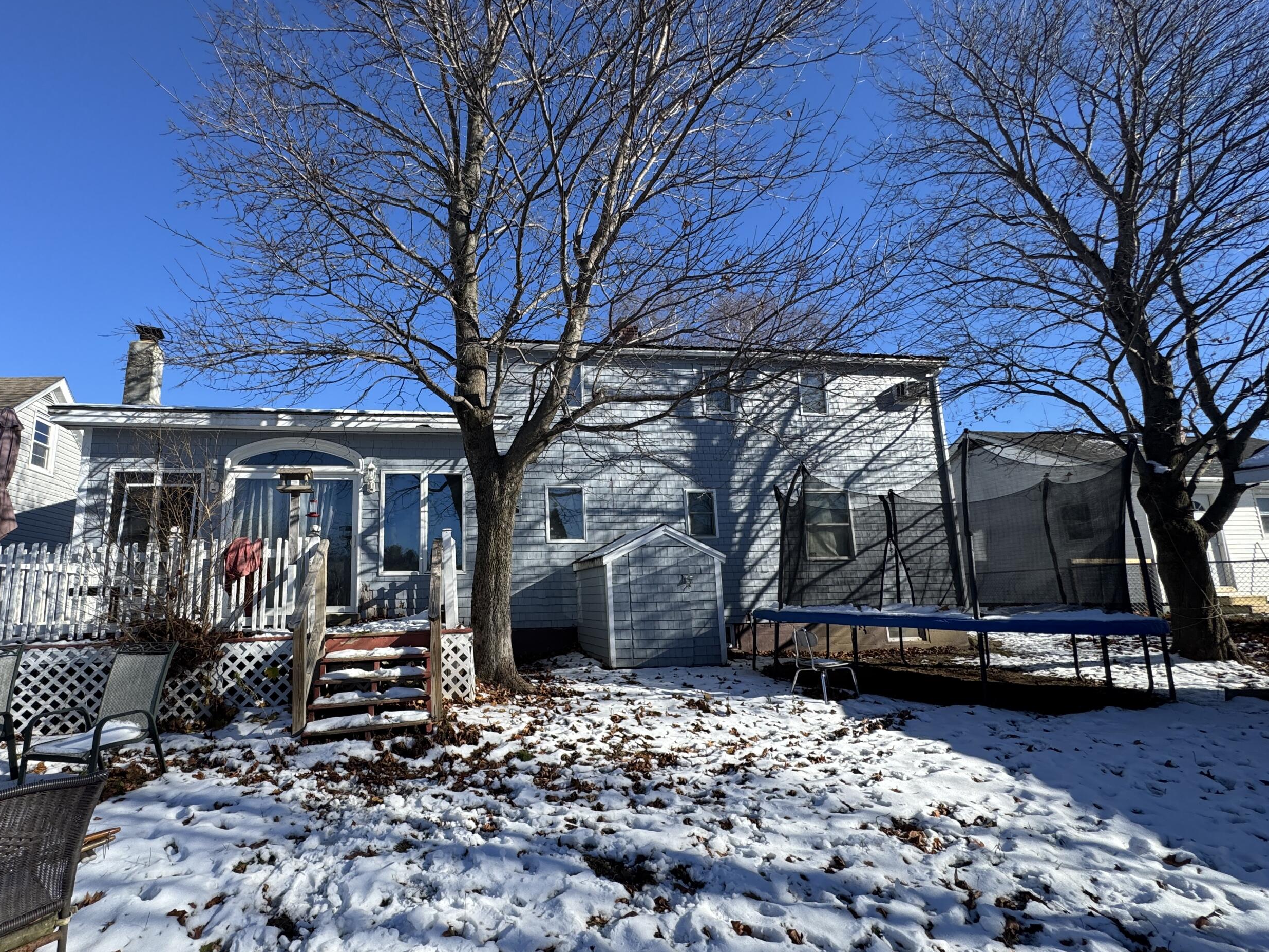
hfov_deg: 90.1
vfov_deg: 74.7
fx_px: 623
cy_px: 495
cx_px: 520
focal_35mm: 17
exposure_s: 1/1256
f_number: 2.2
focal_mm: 2.22
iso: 50
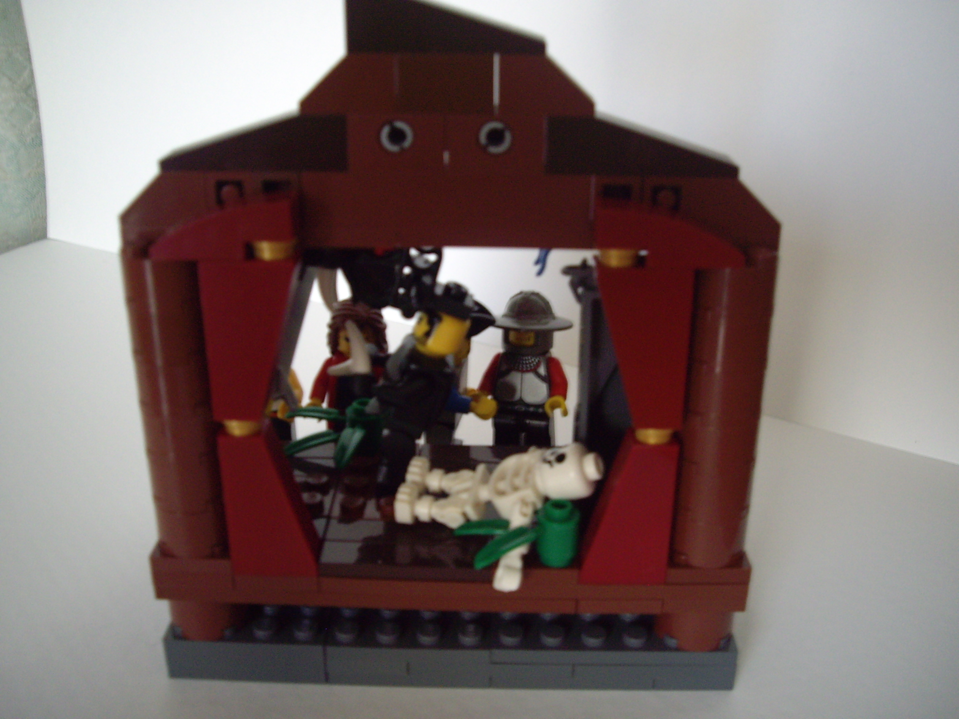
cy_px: 360
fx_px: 1053
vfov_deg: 37.7
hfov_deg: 49.0
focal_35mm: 38
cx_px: 480
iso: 200
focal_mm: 6.2
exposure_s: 1/13
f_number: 2.7
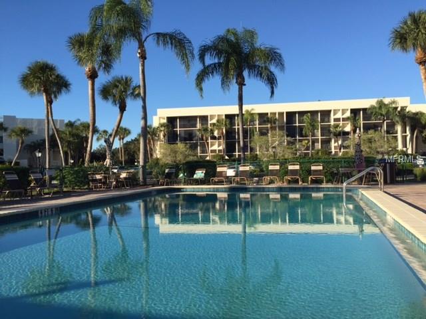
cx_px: 213
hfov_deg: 61.7
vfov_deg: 48.2
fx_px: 357
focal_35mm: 29
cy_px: 160
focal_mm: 4.15
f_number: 2.2
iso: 32
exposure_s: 1/1522
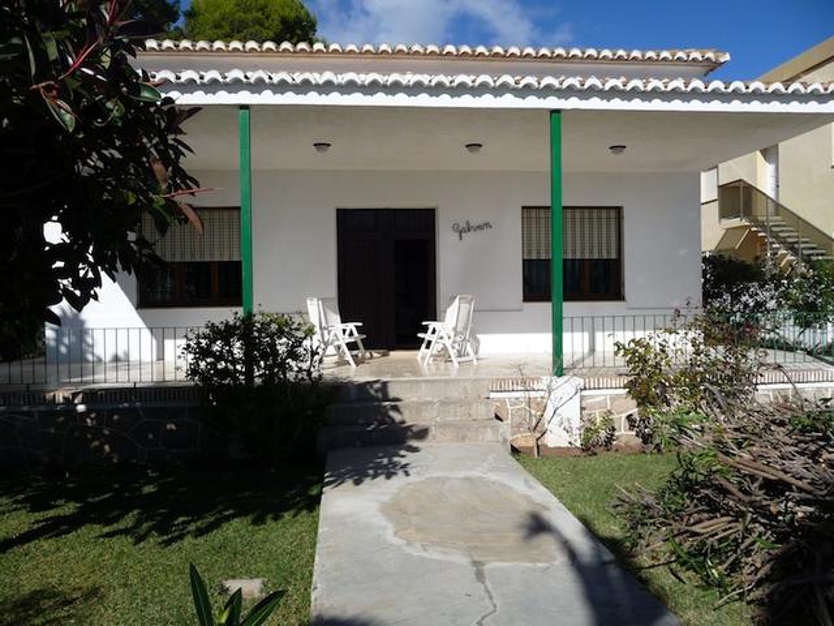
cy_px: 313
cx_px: 417
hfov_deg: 63.4
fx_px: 675
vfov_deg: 49.7
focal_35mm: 28
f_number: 8
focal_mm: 4.7
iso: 100
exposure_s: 1/320
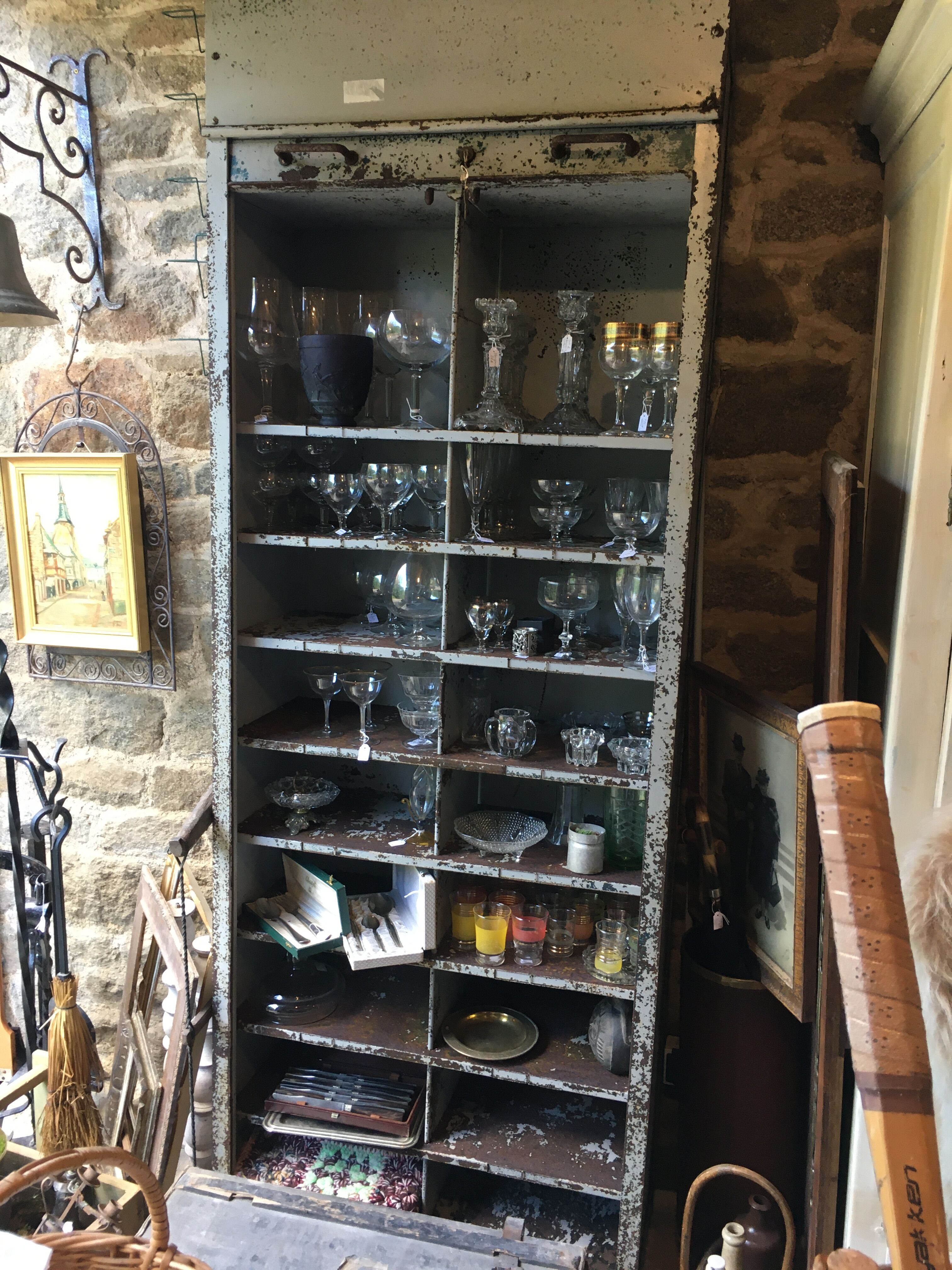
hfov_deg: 48.2
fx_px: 1063
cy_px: 635
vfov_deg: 61.7
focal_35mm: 29
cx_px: 476
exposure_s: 1/33
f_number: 2.2
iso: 80
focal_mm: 4.15
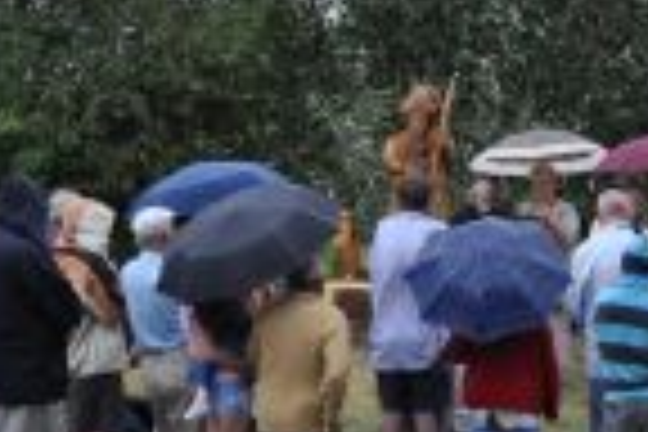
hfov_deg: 16.5
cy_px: 446
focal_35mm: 122
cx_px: 608
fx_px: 2196
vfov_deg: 11.1
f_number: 4.2
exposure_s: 1/800
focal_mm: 26
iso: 800
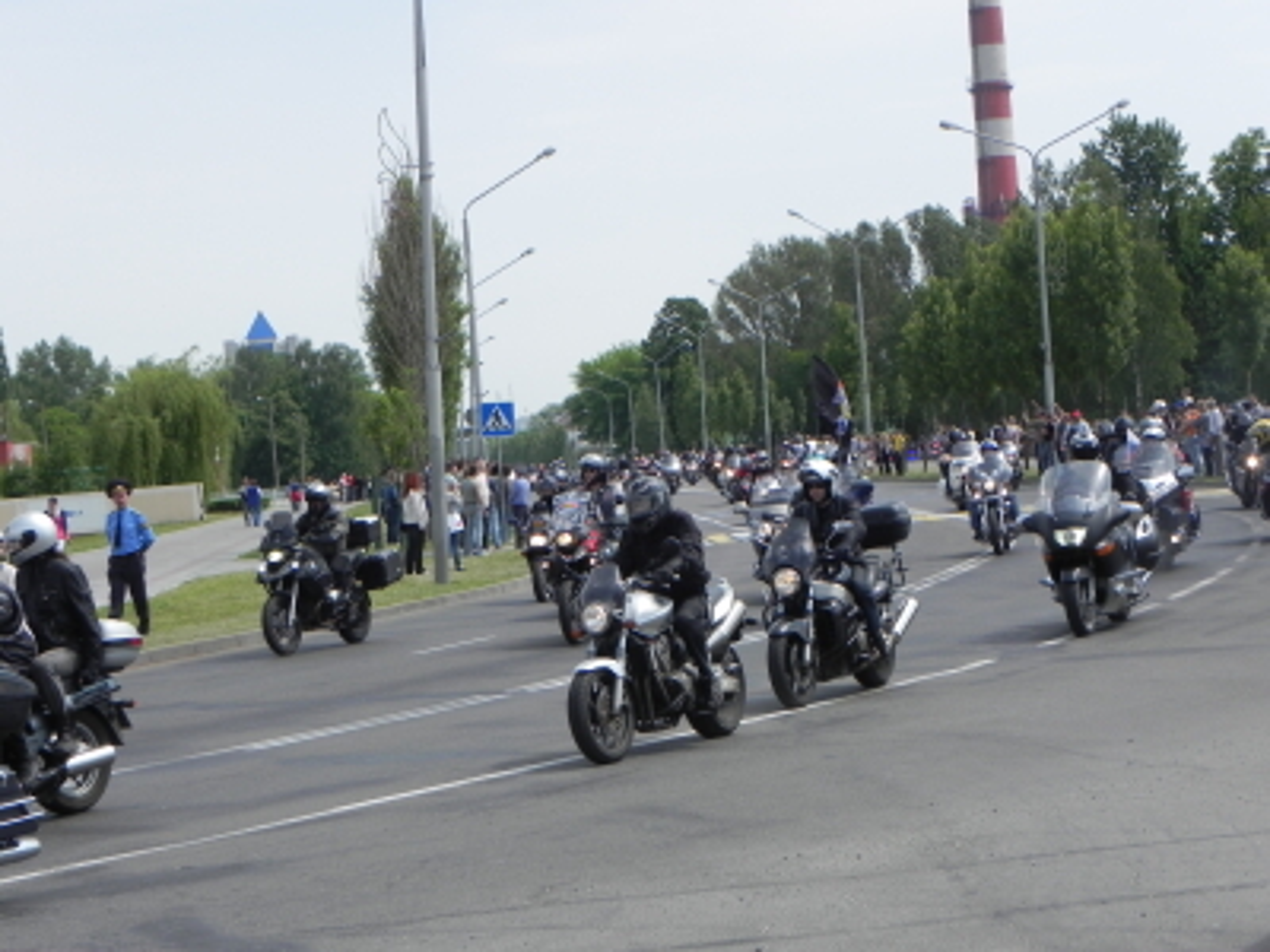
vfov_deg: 17.4
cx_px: 635
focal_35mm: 85
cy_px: 476
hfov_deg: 23.0
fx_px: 3119
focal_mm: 15.1
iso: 160
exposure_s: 1/508
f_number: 6.3
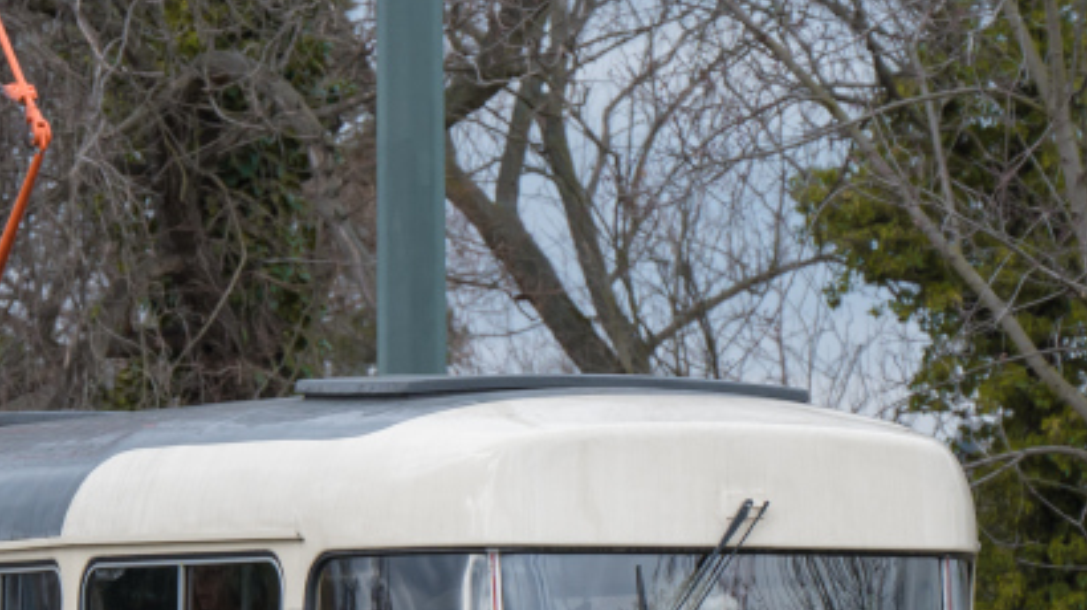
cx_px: 125
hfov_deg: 5.6
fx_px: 11003
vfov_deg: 3.2
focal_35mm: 382
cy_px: 532
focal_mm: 115
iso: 400
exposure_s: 1/640
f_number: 6.3
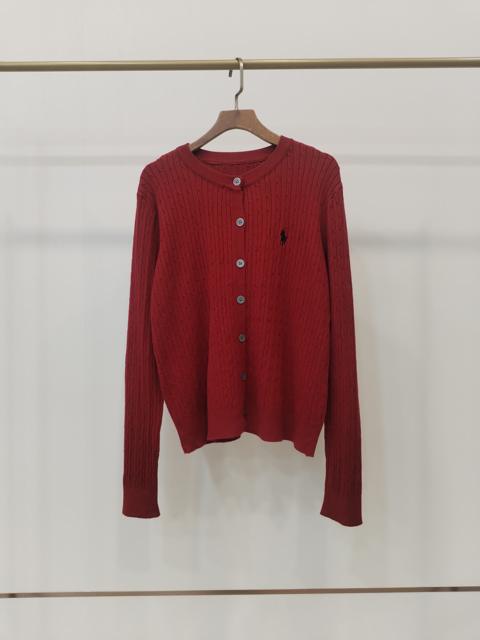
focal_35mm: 29
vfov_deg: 61.7
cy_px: 320
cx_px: 240
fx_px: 536
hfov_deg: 48.2
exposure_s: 1/60
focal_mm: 4.75
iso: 366
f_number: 1.8
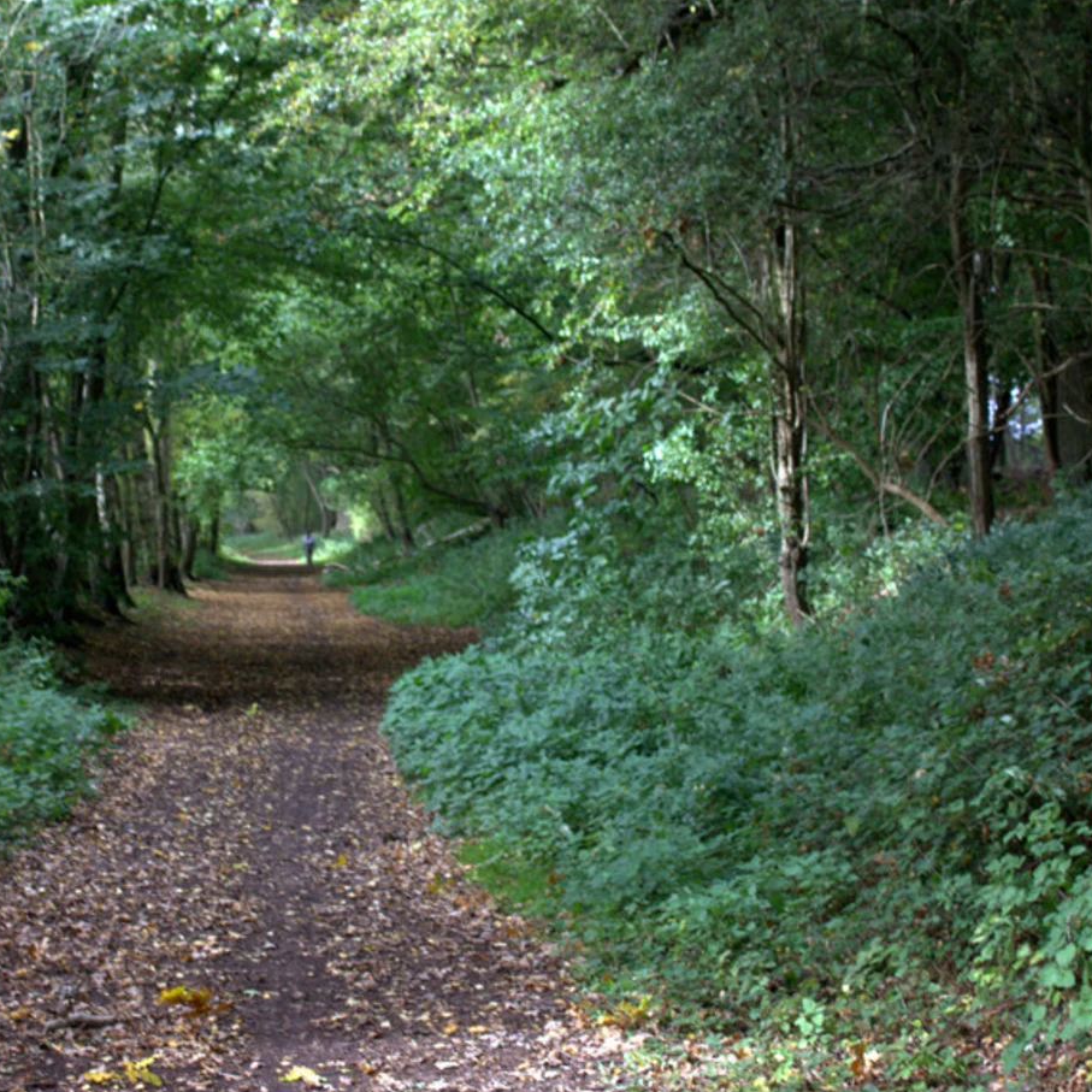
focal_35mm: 76
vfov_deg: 22.8
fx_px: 2712
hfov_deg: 22.7
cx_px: 444
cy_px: 494
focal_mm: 32
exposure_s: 1/60
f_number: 4.5
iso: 100
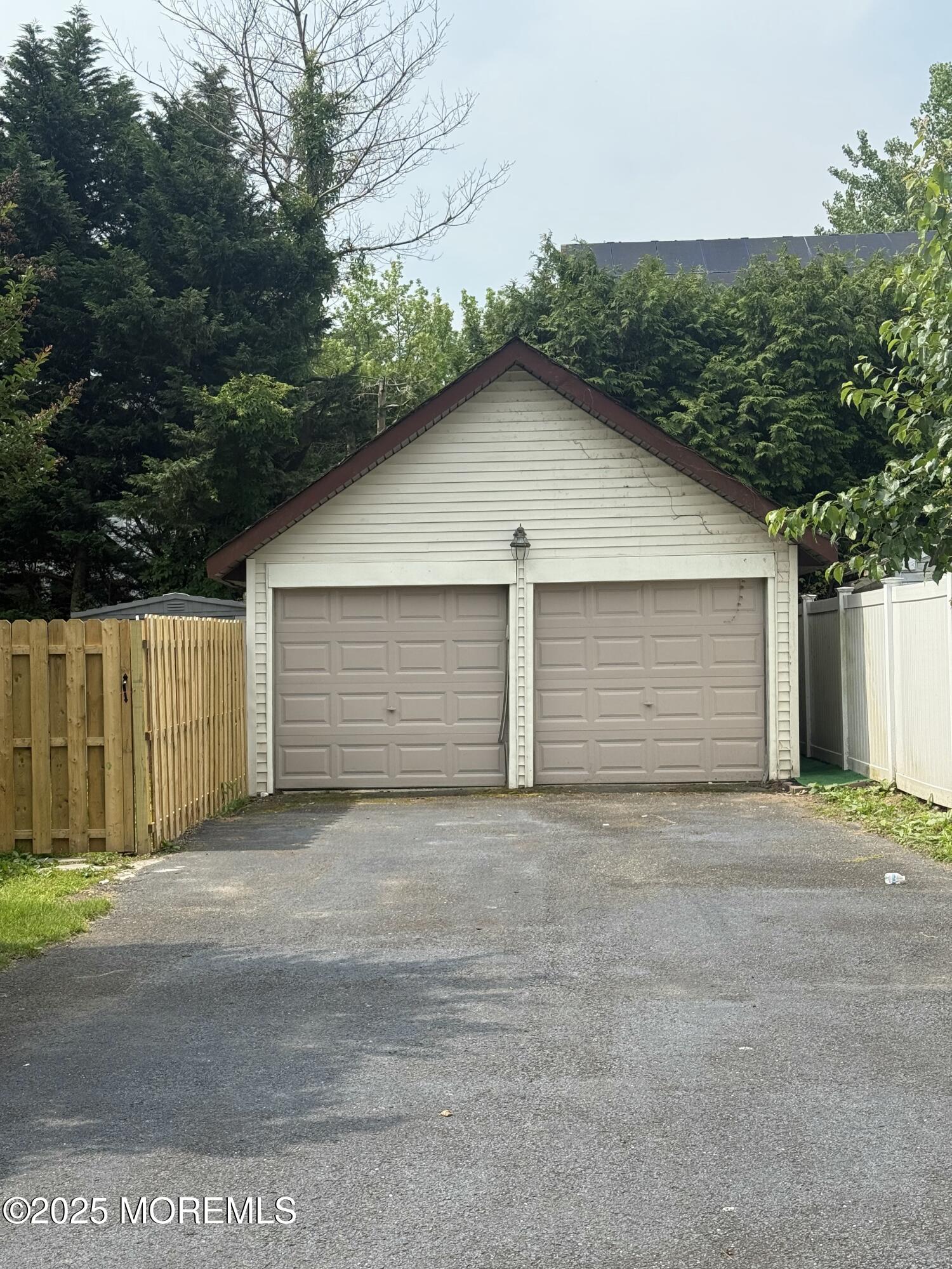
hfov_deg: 30.3
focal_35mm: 48
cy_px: 634
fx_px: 1760
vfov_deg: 39.7
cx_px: 476
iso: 64
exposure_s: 1/3096
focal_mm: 6.76
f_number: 1.78
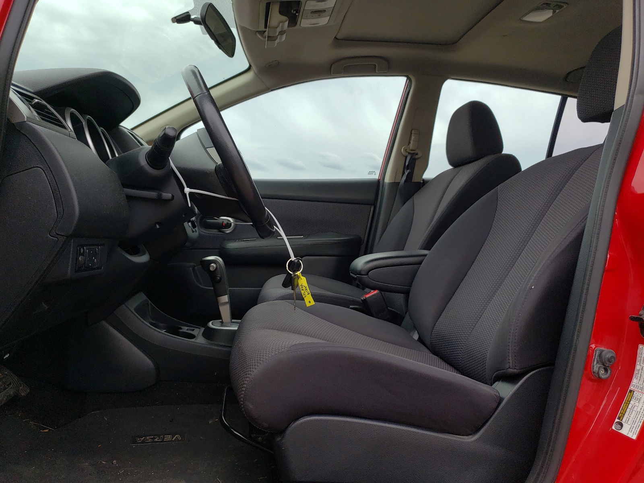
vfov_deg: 53.1
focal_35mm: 26
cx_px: 322
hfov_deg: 67.3
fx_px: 484
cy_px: 242
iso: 50
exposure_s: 1/625
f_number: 1.5
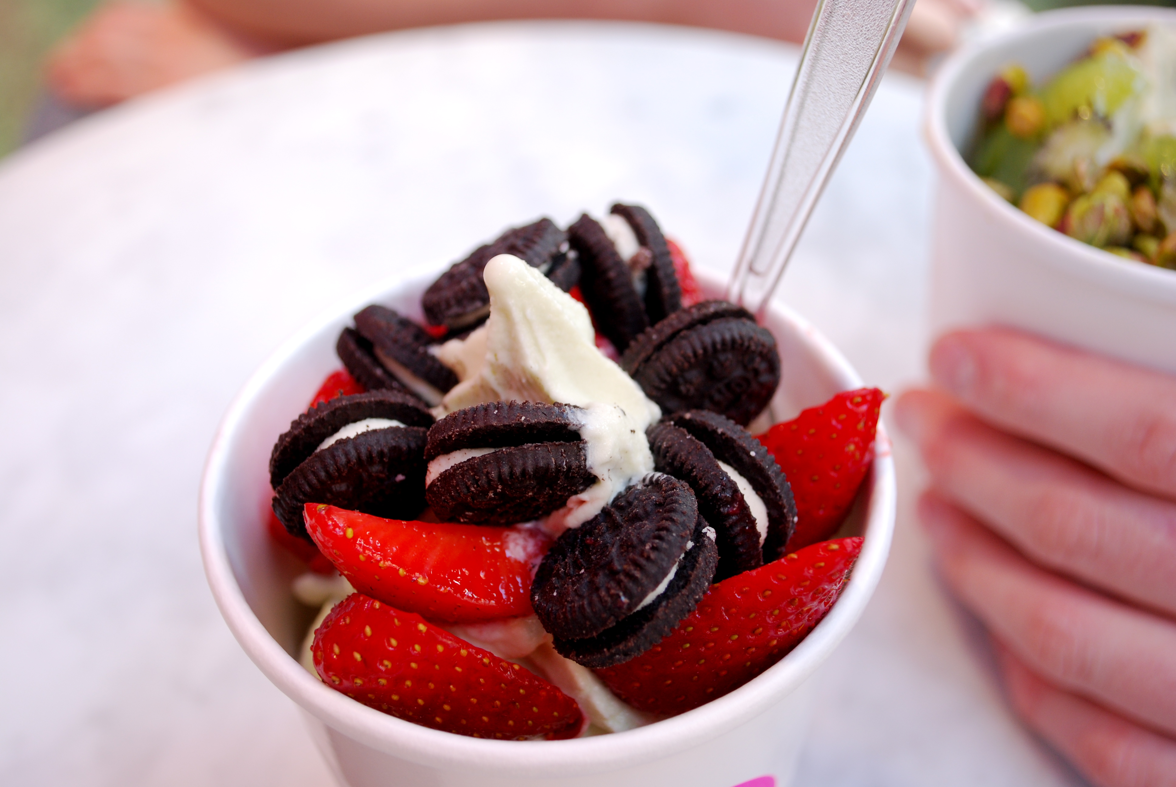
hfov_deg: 49.5
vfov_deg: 34.3
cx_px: 588
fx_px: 1276
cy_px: 394
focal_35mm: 39
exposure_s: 1/30
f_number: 4.5
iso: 220
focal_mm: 26
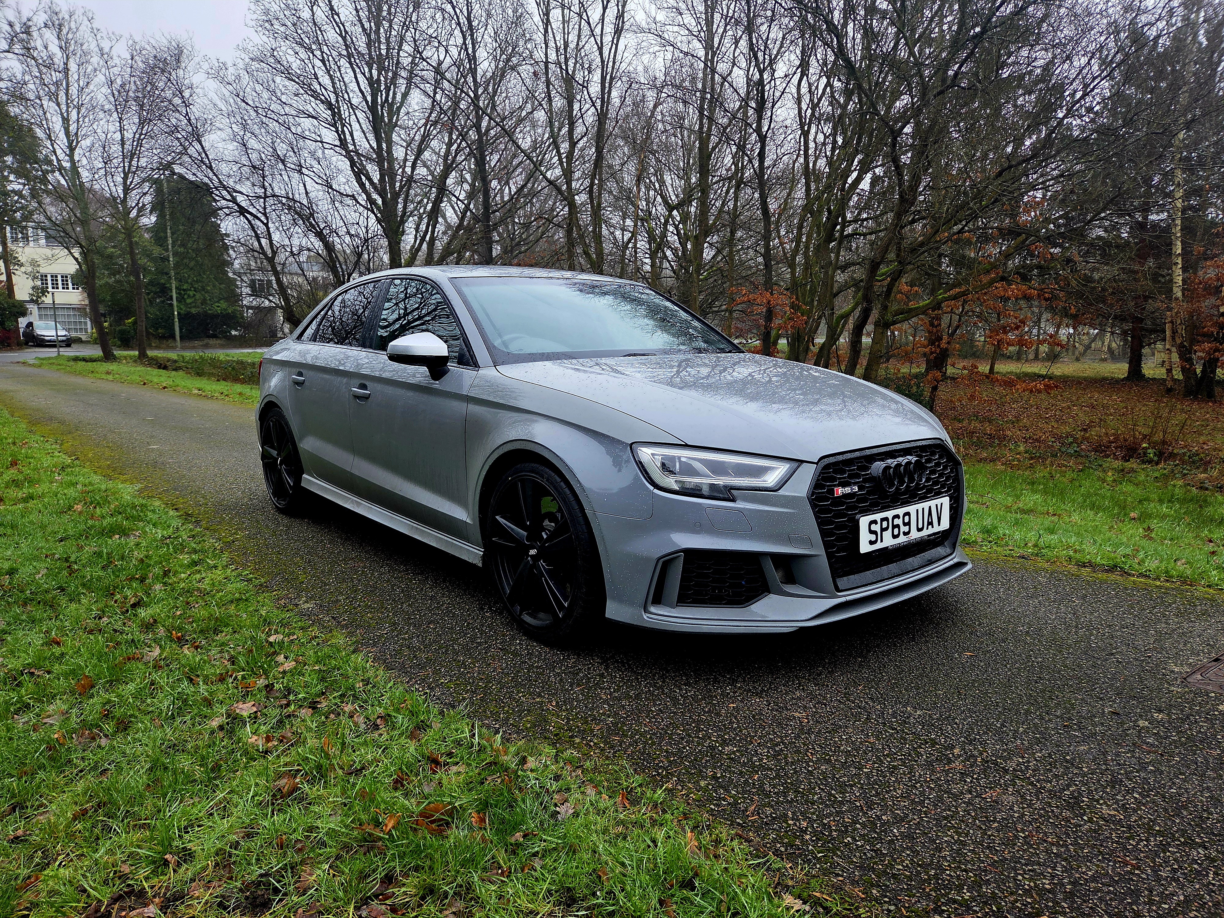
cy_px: 459
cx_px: 612
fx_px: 813
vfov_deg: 58.9
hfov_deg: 73.9
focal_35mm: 23
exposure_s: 1/182
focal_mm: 5.4
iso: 80
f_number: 1.8
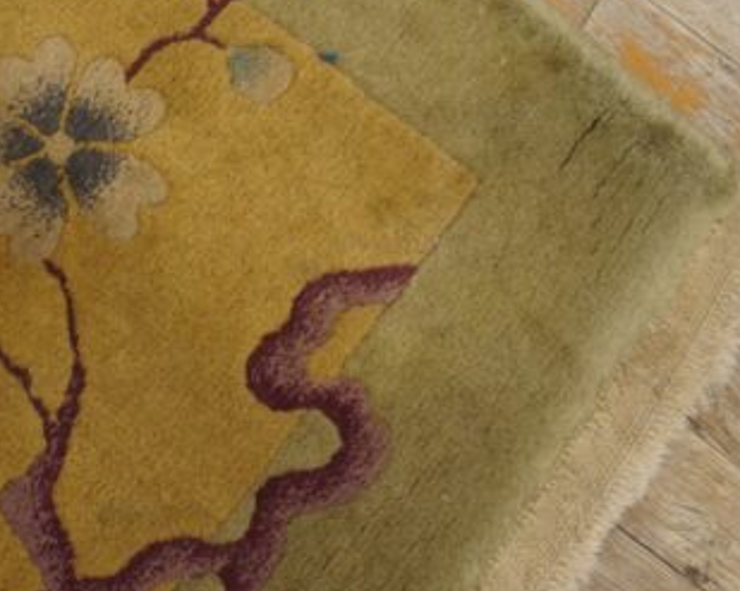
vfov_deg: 29.0
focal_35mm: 52
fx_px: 1137
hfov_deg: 34.2
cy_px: 214
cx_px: 86
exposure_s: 1/60
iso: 800
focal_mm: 19
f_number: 4
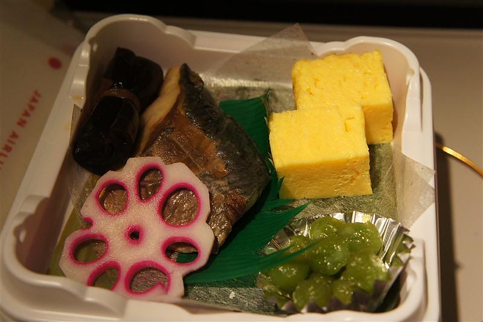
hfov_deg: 35.1
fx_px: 764
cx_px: 242
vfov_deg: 23.7
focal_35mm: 57
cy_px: 161
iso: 1000
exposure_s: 1/60
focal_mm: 38
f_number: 6.3
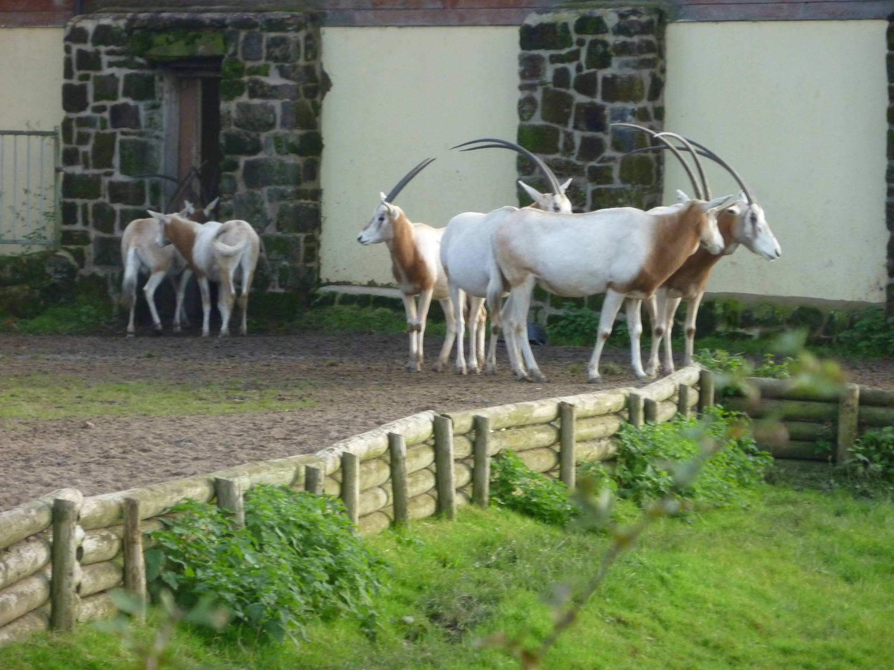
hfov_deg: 9.9
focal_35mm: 200
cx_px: 447
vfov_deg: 7.4
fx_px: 5165
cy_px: 335
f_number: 5.9
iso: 320
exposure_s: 1/125
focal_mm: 36
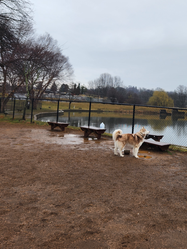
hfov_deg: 37.1
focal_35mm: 37
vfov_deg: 49.9
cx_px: 154
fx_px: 266
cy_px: 103
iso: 20
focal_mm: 5.4
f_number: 1.8
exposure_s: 1/361
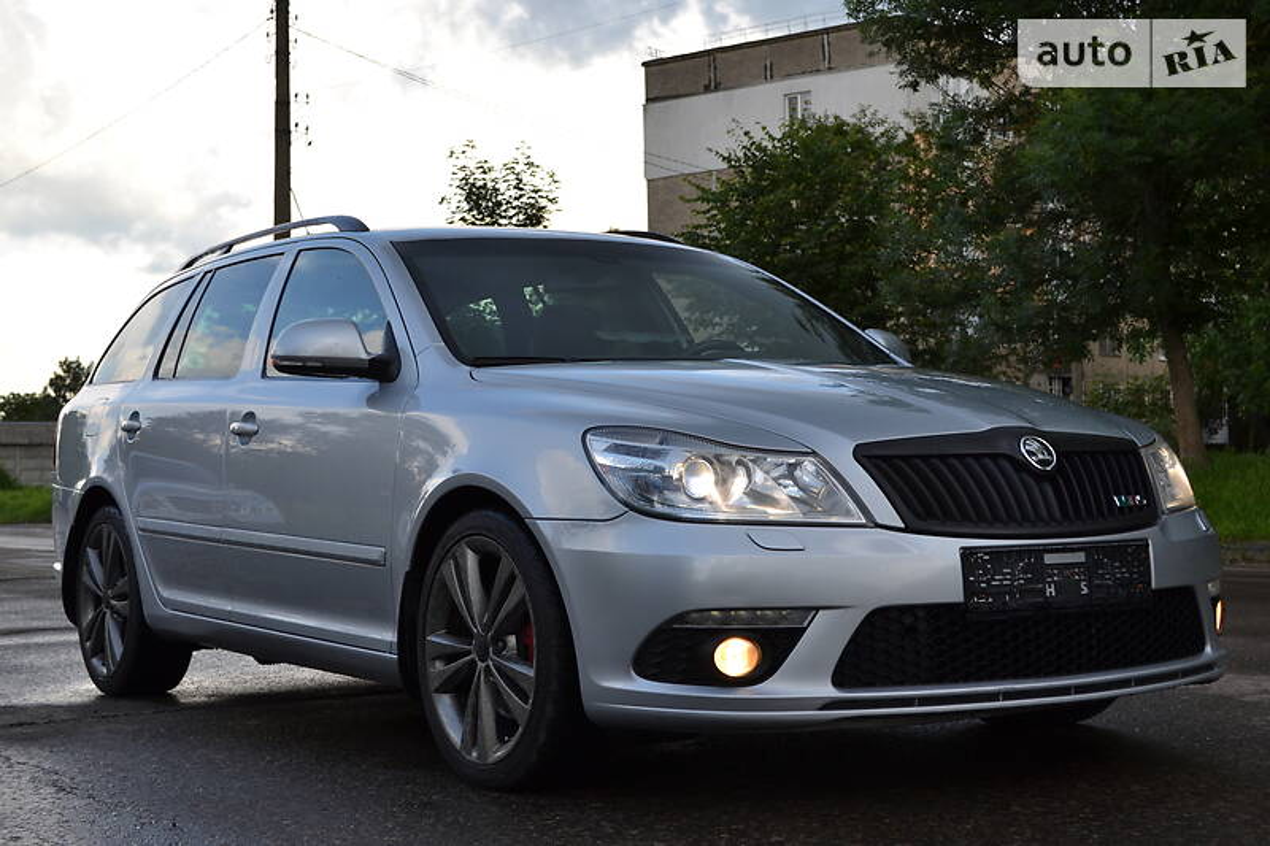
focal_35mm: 54
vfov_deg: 25.0
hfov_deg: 36.9
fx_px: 1904
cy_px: 423
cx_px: 635
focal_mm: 36
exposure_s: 1/160
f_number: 6.3
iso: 100
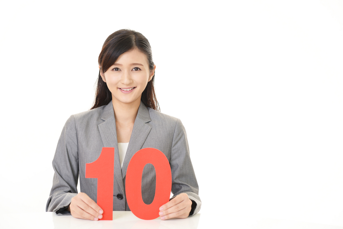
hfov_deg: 33.4
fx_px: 572
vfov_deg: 22.6
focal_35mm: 60
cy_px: 114
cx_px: 172
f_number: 5
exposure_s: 1/125
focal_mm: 60
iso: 200
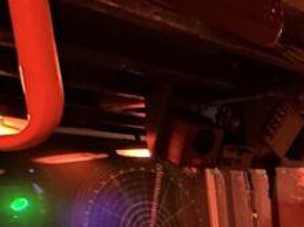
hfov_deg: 22.9
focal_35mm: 65
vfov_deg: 20.0
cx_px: 483
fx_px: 570
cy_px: 323
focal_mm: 2.22
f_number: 2.2
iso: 2000
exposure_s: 1/7
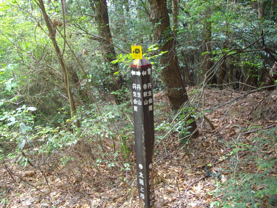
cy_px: 104
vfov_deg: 38.7
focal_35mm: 37
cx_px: 138
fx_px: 296
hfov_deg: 50.1
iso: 200
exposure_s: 1/80
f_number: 2.8
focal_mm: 6.2
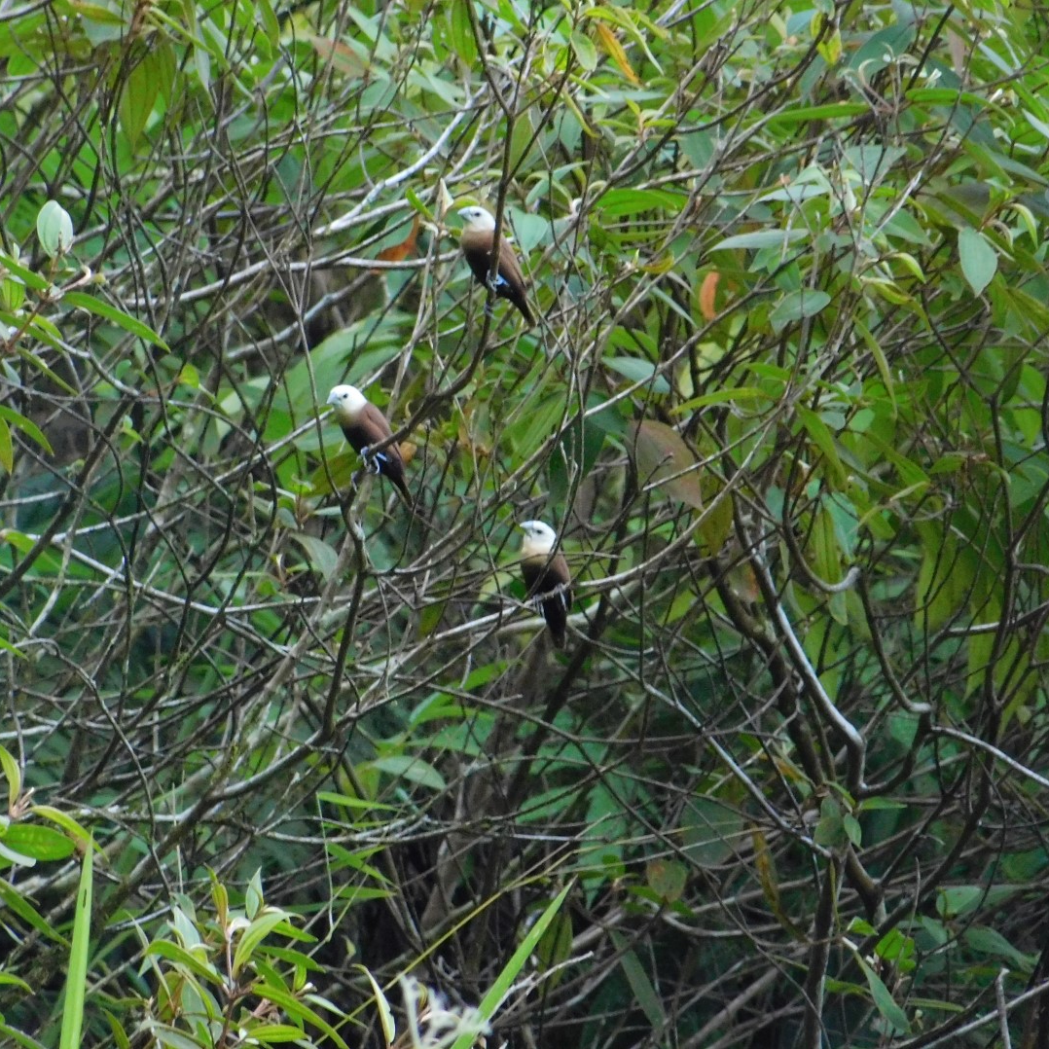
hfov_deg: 2.2
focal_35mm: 810
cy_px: 524
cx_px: 385
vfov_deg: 2.2
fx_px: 27771
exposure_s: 1/100
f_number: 6.2
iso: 800
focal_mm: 121.8
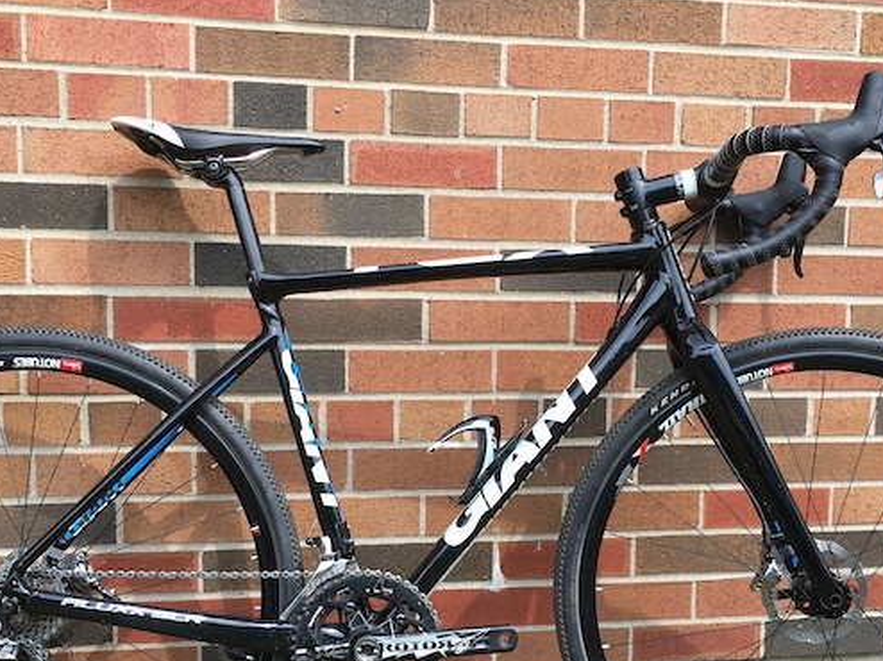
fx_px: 1198
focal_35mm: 47
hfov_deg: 40.4
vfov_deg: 30.6
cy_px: 445
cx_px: 418
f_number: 2.2
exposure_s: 1/416
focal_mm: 4.15
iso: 25
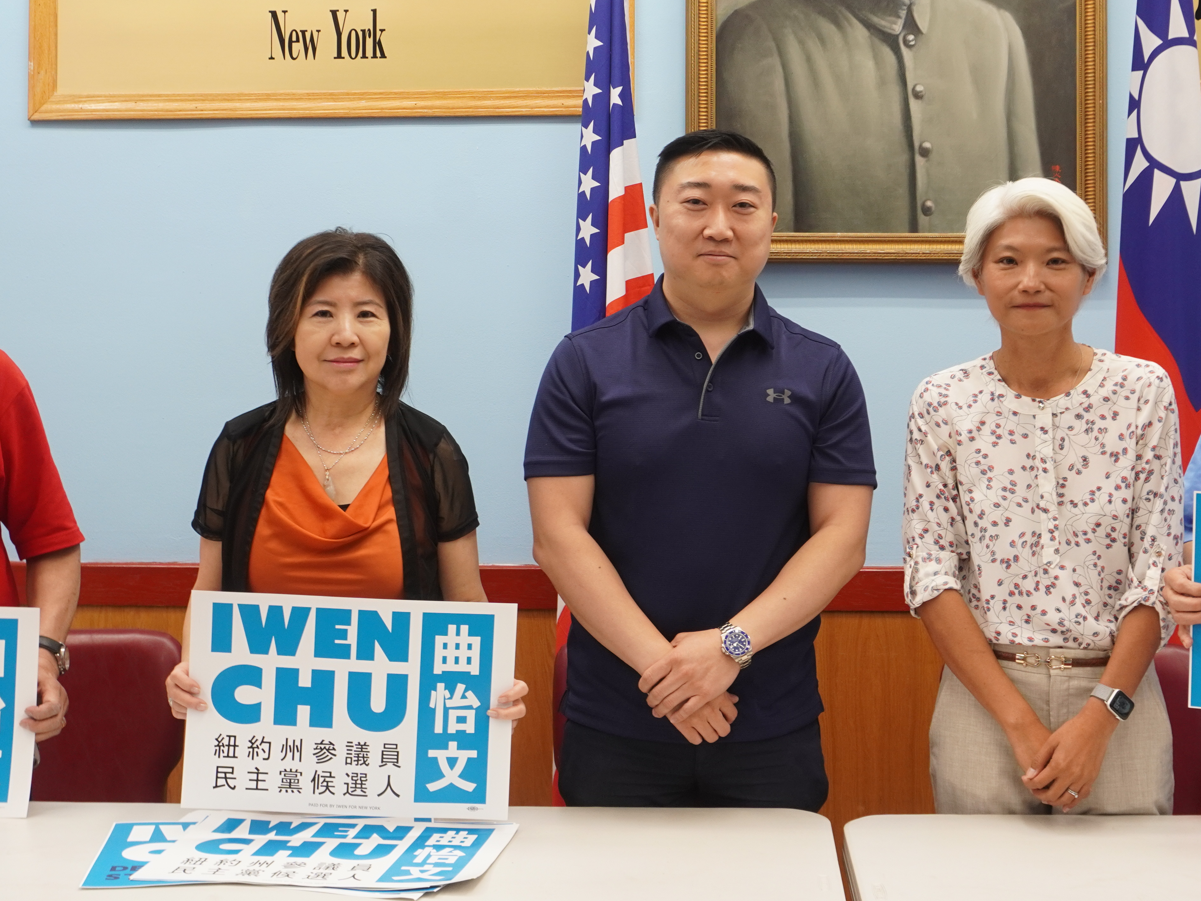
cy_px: 287
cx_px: 652
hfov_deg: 34.9
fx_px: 1908
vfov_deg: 26.4
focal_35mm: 55
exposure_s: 1/20
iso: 500
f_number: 7.1
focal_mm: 24
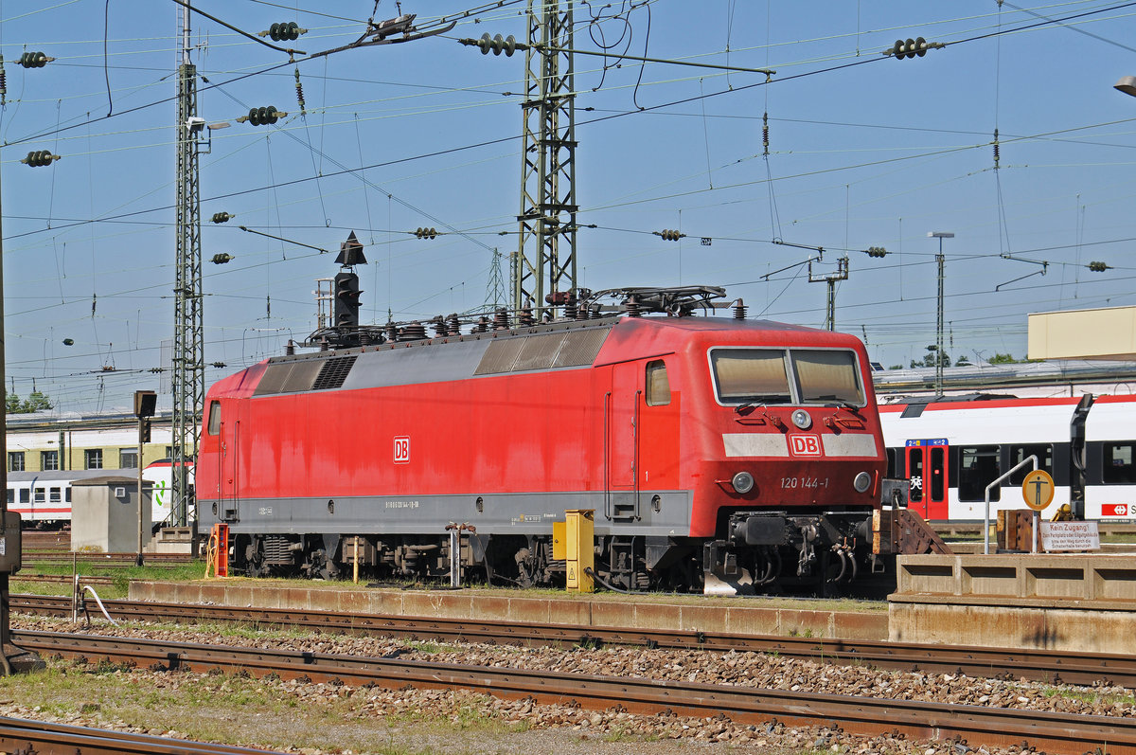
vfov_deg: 13.0
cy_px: 378
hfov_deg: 19.5
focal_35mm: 105
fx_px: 3309
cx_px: 568
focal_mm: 70
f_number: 7.1
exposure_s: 1/800
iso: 200
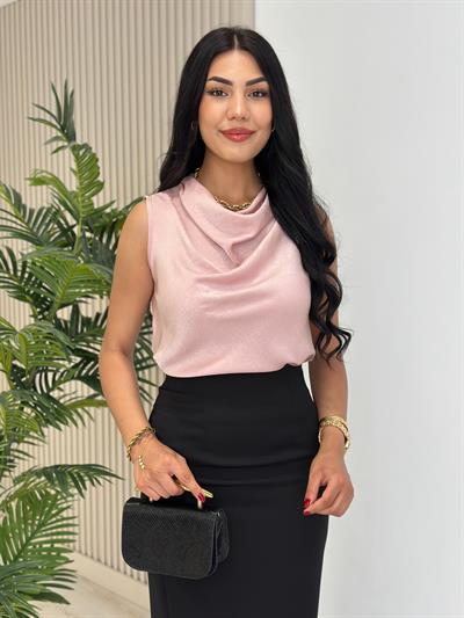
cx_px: 232
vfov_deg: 39.6
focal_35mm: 48
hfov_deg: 30.3
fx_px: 858
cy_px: 309
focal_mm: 6.86
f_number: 1.78
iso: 80
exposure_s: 1/245
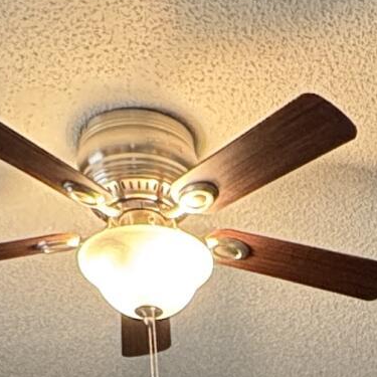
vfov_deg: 12.8
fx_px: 1220
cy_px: 941
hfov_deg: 17.2
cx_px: 359
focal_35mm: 99
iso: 500
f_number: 2.2
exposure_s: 1/60
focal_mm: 2.22
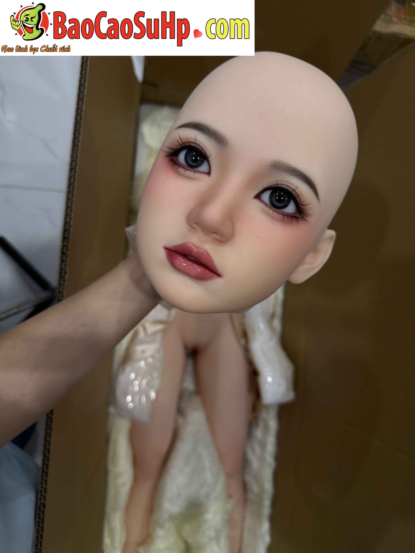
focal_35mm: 24
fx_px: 384
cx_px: 208
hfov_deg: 56.8
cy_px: 276
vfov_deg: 71.6
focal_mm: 6.76
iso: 200
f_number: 1.78
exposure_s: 1/100
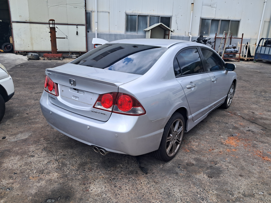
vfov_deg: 51.4
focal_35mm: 27
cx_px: 136
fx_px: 211
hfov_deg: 65.3
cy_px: 102
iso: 50
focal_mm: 4
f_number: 1.8
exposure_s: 1/326
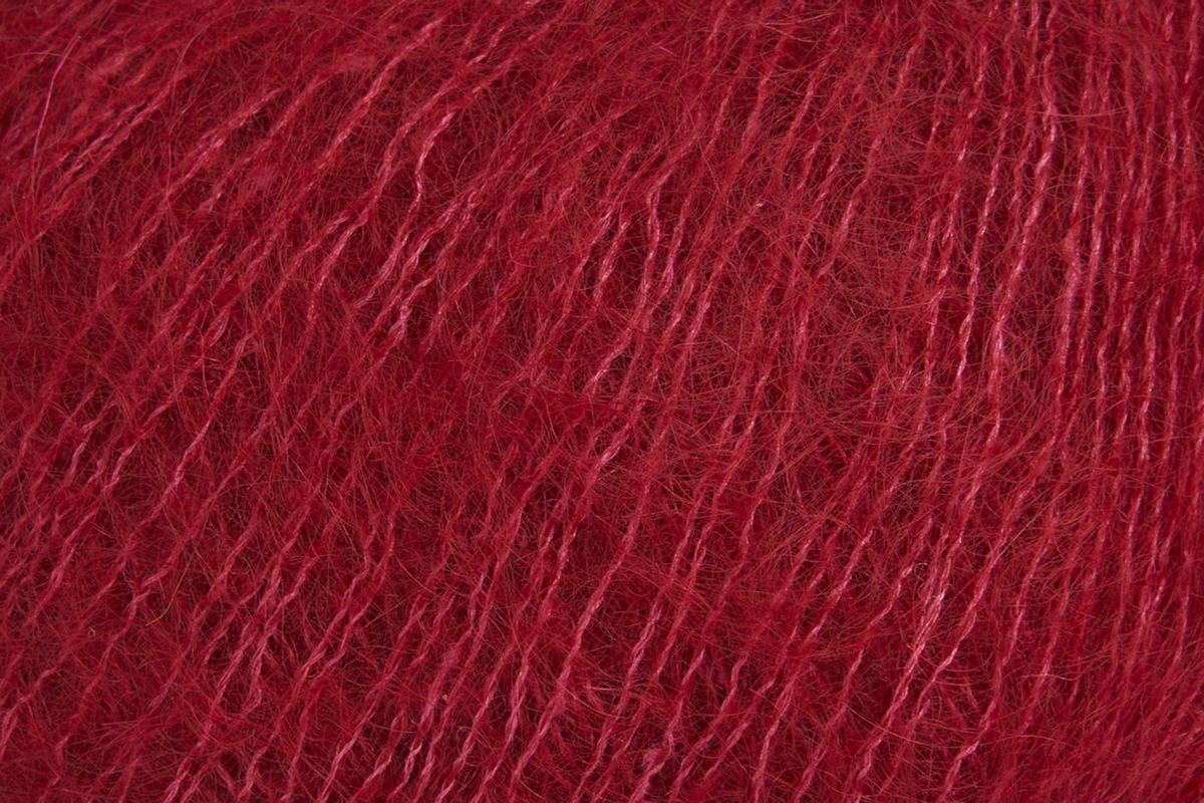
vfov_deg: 23.4
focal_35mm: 58
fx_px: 1940
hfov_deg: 34.5
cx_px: 602
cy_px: 402
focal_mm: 58
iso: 200
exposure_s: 1/125
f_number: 11
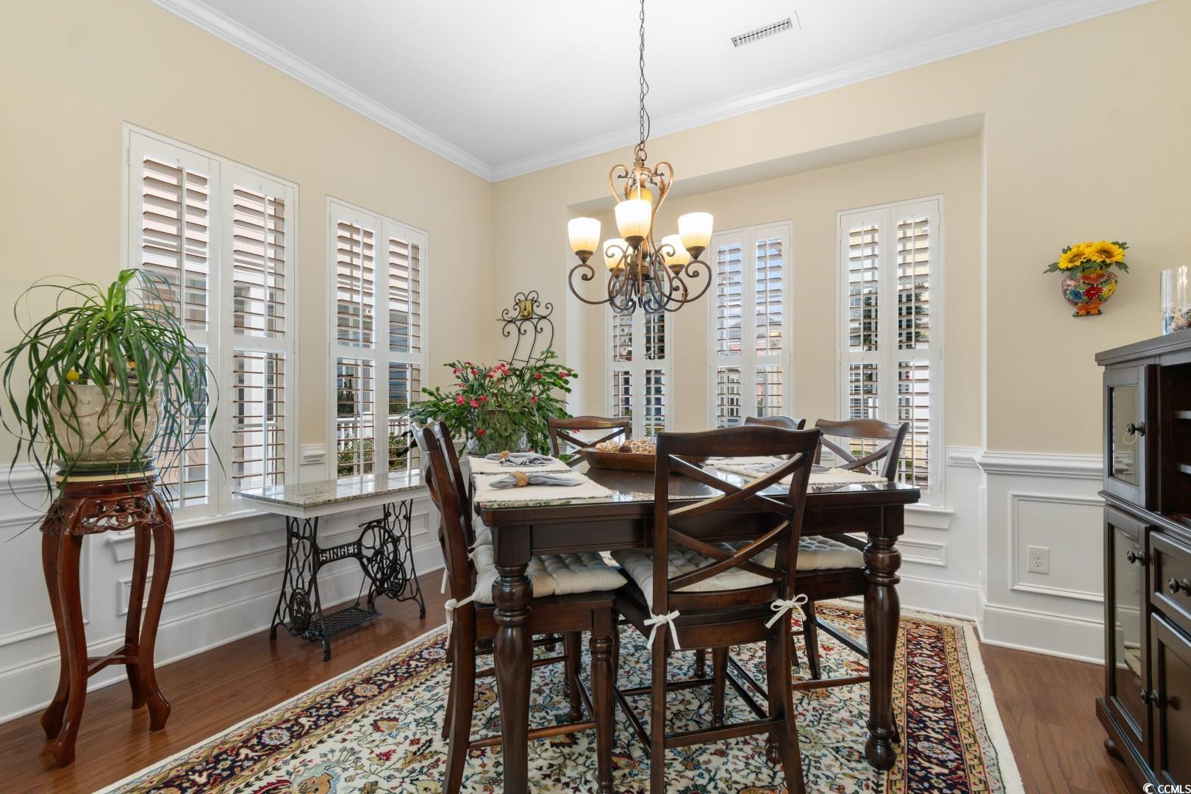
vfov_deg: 77.3
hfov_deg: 100.4
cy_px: 397
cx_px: 596
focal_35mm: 15
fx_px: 496
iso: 100
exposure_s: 1/8
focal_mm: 10
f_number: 4.5
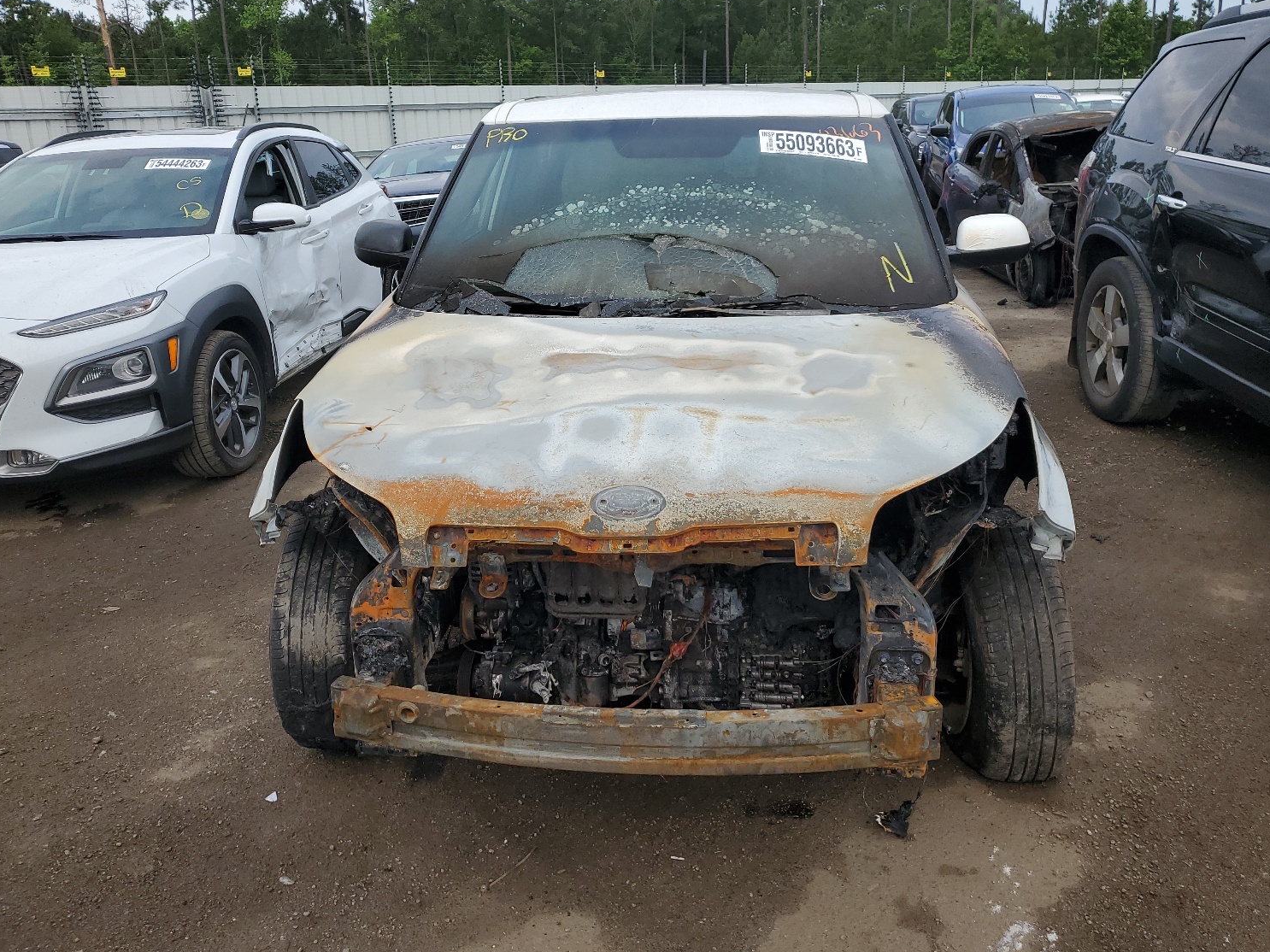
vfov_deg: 49.7
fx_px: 1027
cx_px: 665
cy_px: 446
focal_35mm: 28
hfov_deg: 63.4
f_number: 1.5
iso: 50
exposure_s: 1/2000
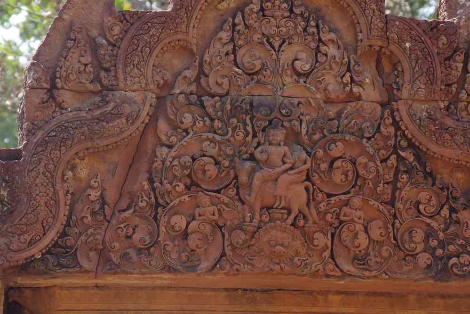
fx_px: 2350
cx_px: 235
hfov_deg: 11.4
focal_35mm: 180
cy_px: 157
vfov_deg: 7.6
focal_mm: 120
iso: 800
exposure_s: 1/200
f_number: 7.1
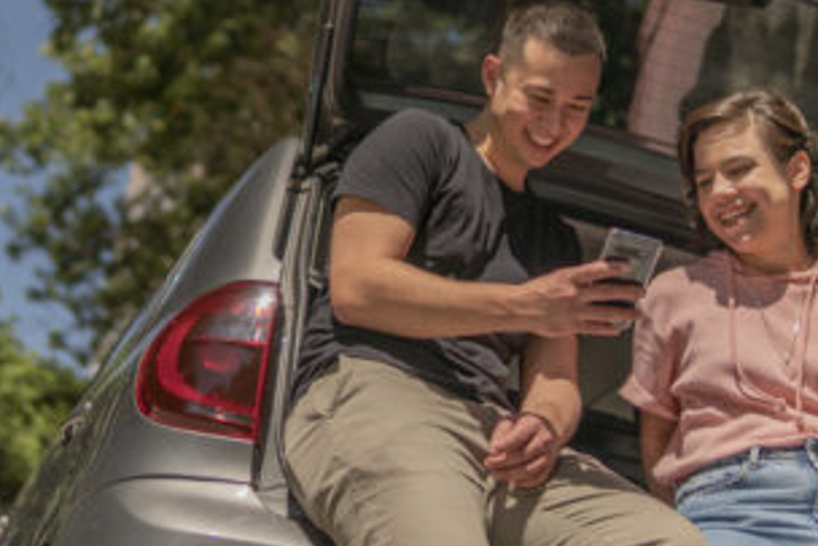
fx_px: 1750
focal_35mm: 77
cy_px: 120
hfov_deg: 26.2
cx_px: 301
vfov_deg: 17.6
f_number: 1.4
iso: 100
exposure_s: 1/640
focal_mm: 30
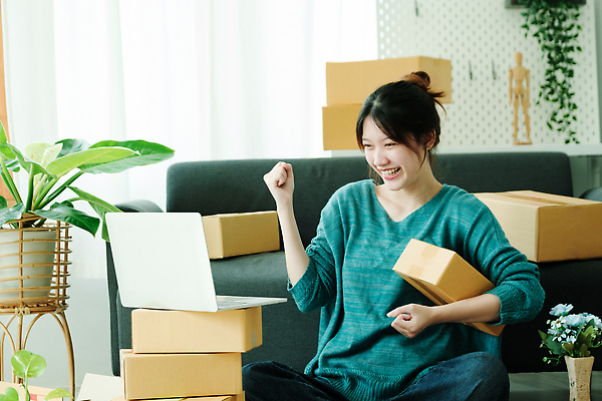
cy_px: 200
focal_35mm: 95
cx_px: 301
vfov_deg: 14.4
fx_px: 1588
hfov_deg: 21.5
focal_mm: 63.4
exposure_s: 1/250
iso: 400
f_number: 2.8
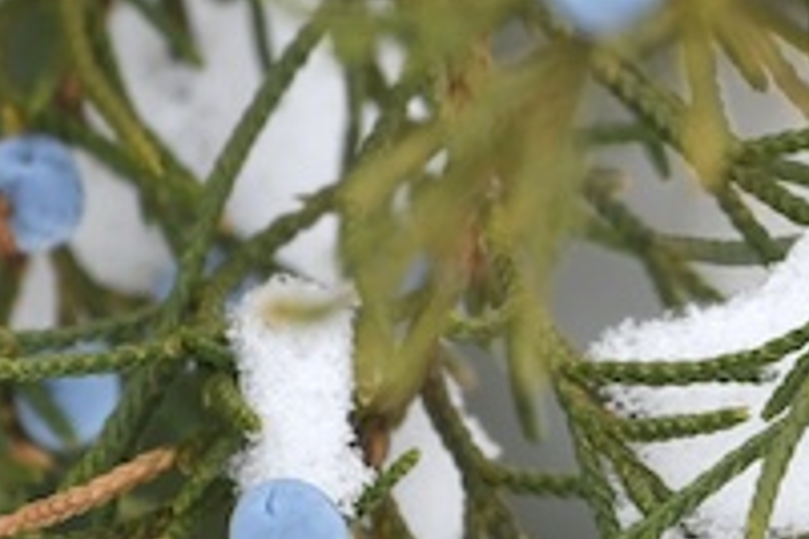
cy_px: 16
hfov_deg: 1.0
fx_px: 45345
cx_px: 1079
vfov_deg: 0.7
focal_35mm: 2018
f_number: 6.3
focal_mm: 300
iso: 250
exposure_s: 1/400
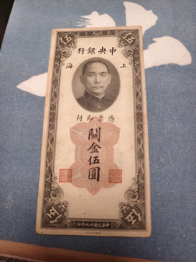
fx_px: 174
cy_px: 131
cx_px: 98
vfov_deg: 73.9
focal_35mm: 23
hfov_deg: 58.9
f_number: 1.75
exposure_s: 1/1342
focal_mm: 8.67
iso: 705
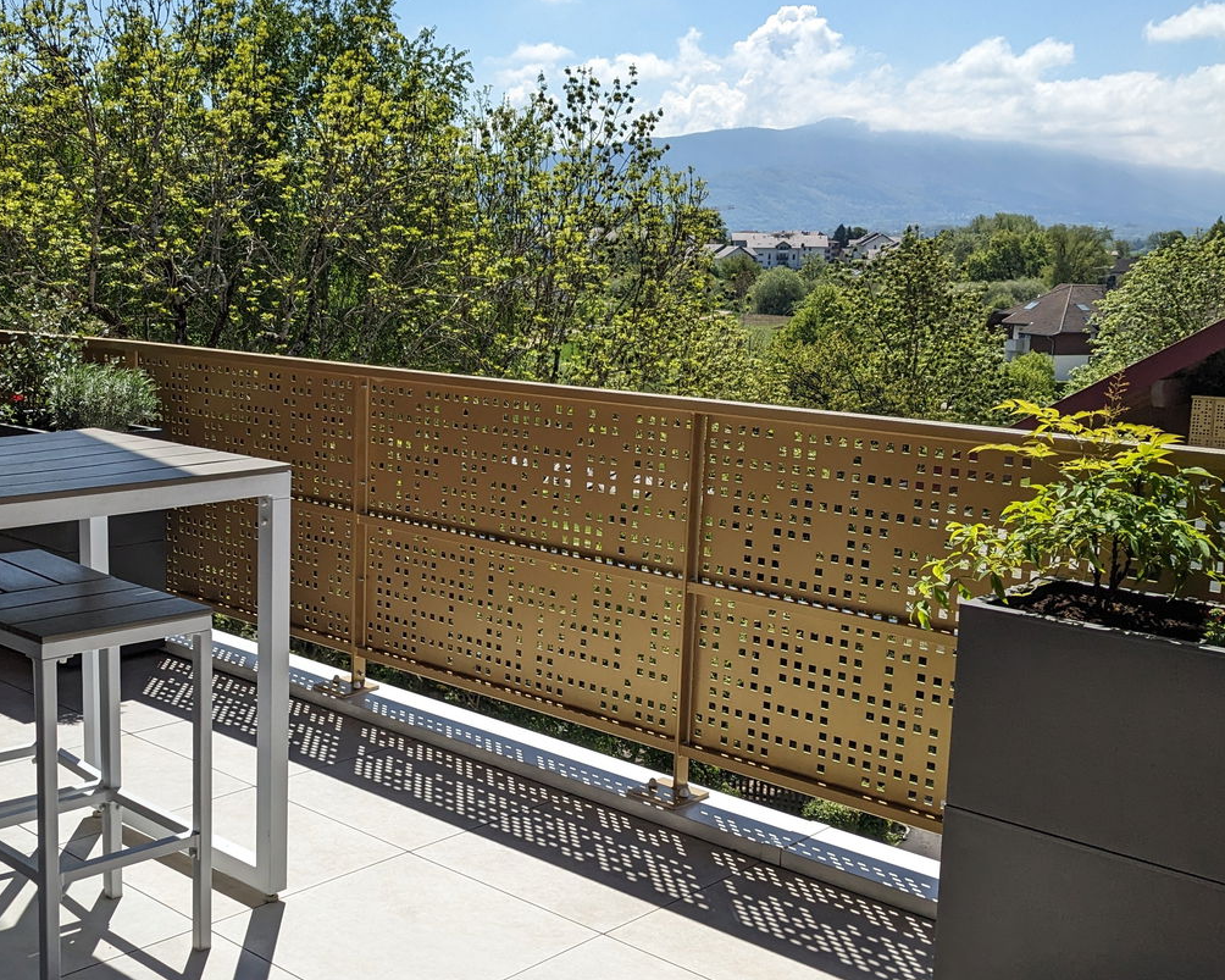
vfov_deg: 35.6
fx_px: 1523
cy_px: 542
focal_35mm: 42
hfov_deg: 43.2
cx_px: 406
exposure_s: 1/7812
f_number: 1.73
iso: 106
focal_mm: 4.38
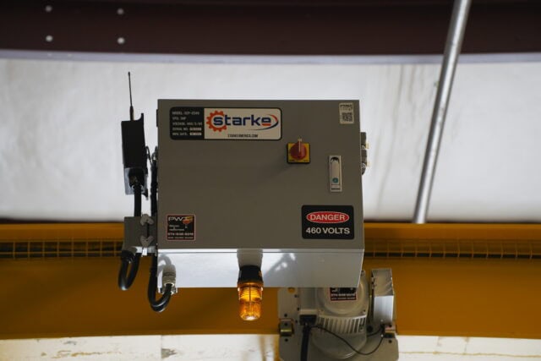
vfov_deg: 7.6
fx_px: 2705
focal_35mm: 180
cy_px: 180
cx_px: 270
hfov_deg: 11.4
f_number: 3.5
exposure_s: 1/200
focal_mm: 180
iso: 1600
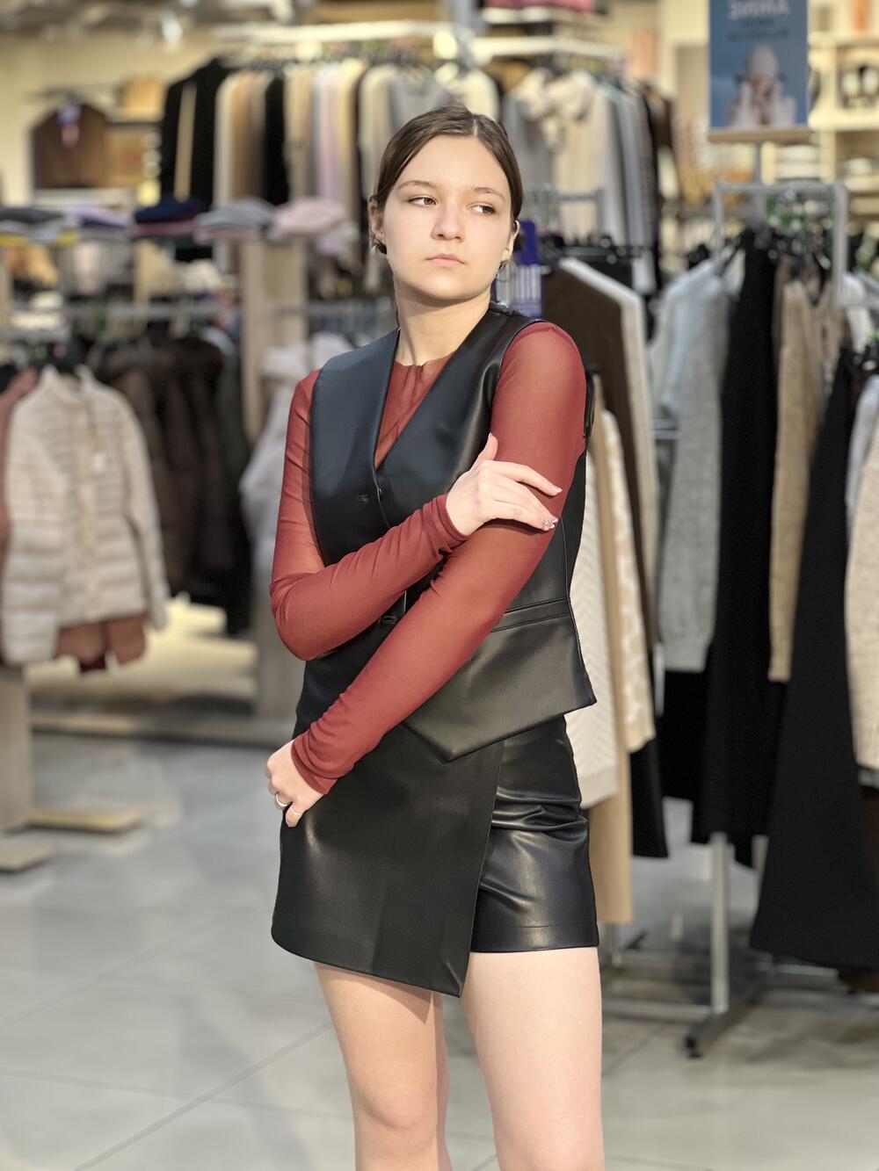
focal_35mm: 77
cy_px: 586
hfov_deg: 19.1
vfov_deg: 25.3
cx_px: 440
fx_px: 2607
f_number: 2.8
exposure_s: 1/50
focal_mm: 9
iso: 125
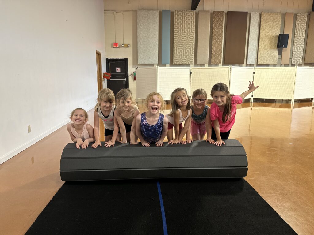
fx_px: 218
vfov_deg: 56.8
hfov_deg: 71.6
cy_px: 118
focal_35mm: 24
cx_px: 157
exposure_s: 1/60
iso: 250
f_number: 1.78
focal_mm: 6.86
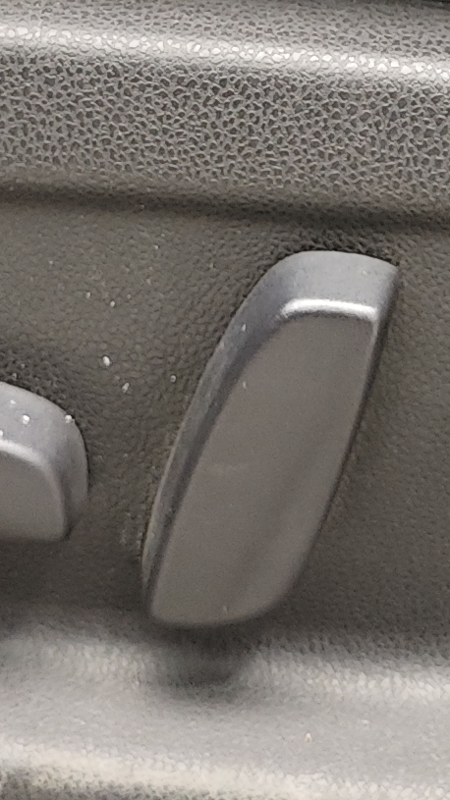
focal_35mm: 126
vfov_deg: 16.6
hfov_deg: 9.6
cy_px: -45
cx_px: 301
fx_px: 2675
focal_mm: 8.7
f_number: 1.9
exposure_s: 1/62.5
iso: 2500
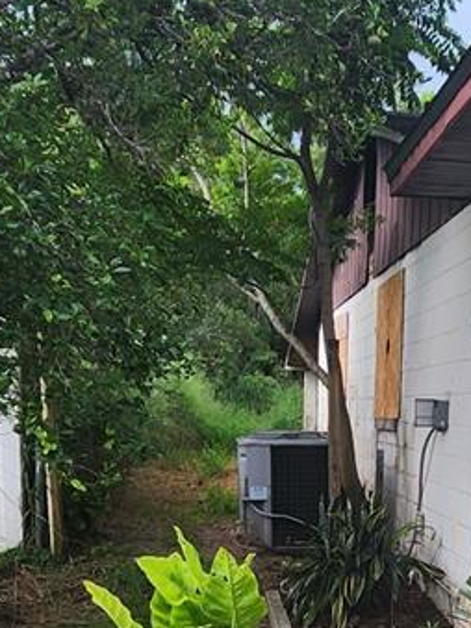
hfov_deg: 30.2
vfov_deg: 38.5
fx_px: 835
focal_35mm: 46
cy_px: 561
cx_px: 423
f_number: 2.2
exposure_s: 1/189
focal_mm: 2.2
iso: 50
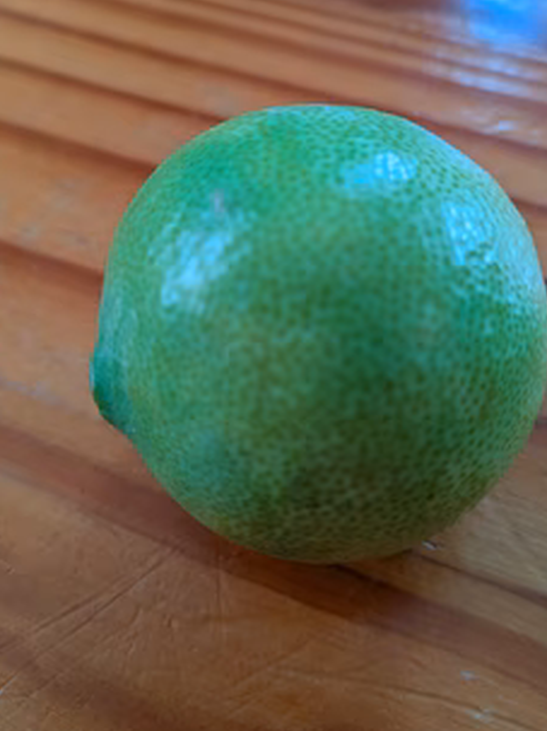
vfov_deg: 54.9
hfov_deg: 42.9
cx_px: 282
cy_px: 285
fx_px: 696
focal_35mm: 33
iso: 137
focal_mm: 5.43
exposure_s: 1/100
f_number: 1.89
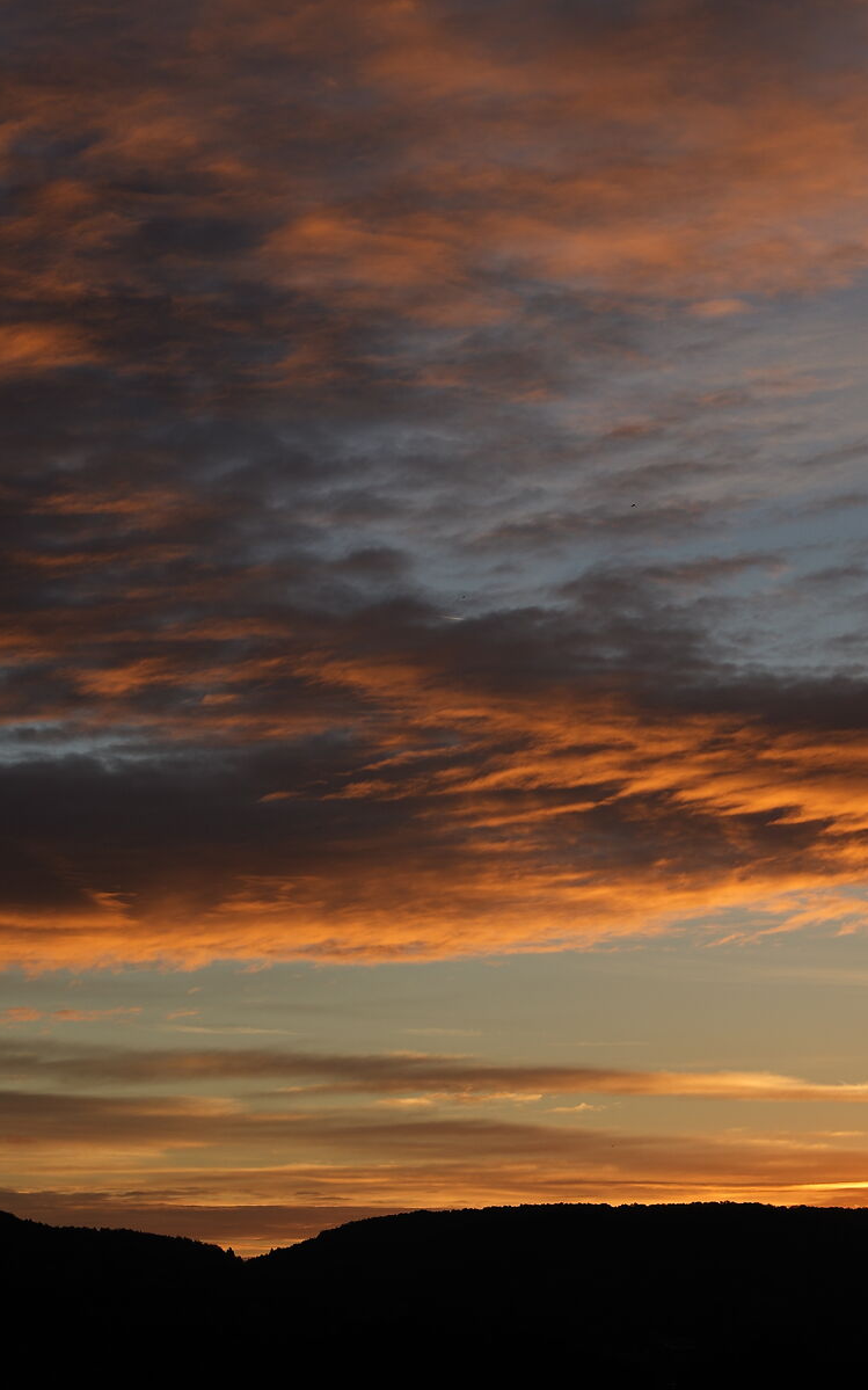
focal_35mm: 102
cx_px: 723
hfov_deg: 12.8
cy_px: 565
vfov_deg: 20.4
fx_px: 3862
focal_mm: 50
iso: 100
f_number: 3.5
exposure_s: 1/1000
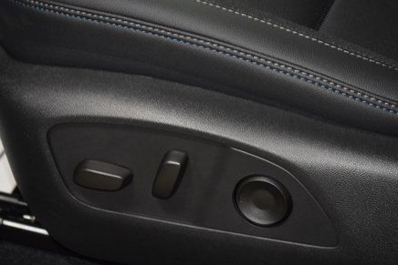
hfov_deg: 13.3
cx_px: 160
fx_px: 1703
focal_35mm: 154
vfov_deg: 8.9
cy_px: 159
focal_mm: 70
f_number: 4.5
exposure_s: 1/60
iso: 2200
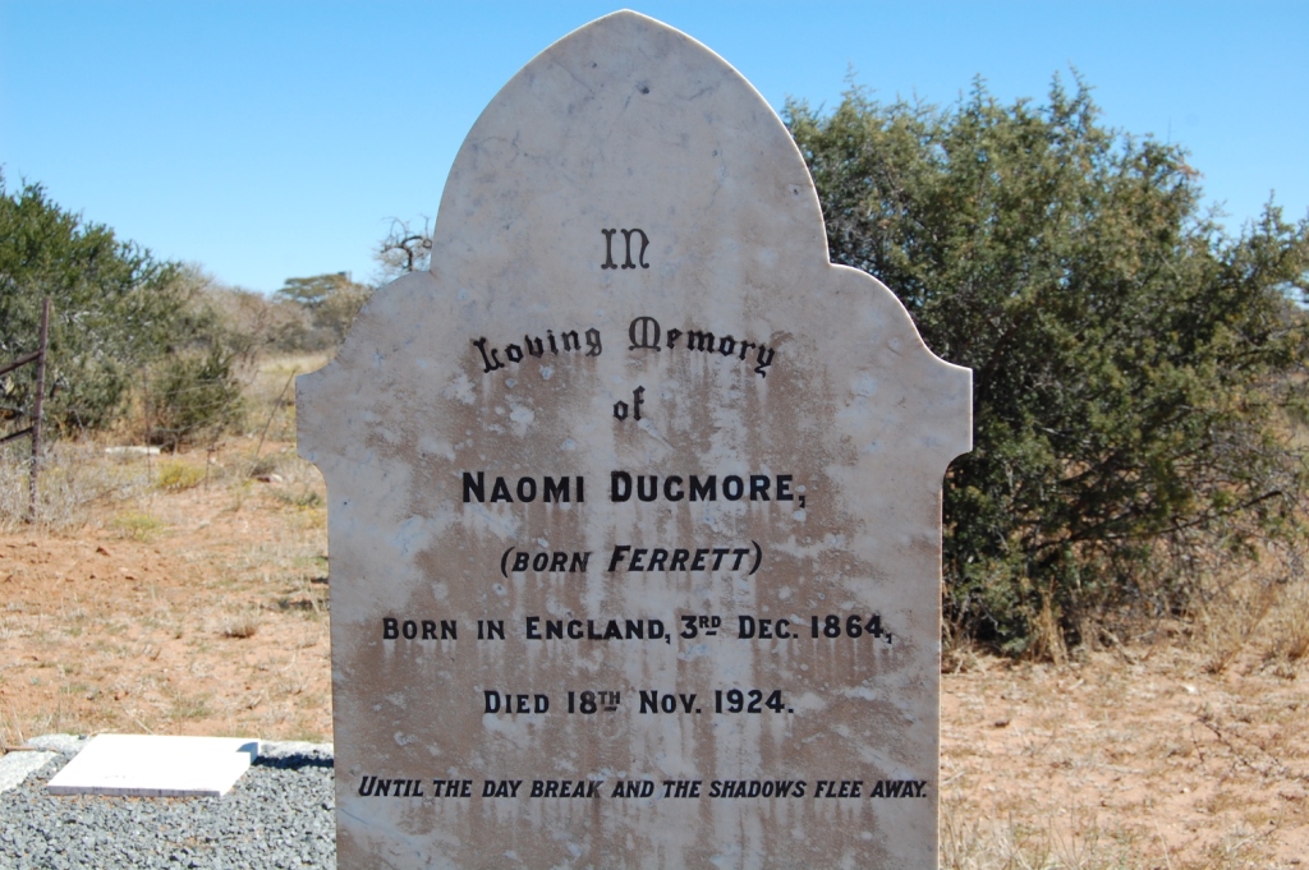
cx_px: 654
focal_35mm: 46
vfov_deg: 28.9
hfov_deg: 42.4
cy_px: 435
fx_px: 1689
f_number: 8
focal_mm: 31
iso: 200
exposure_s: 1/250
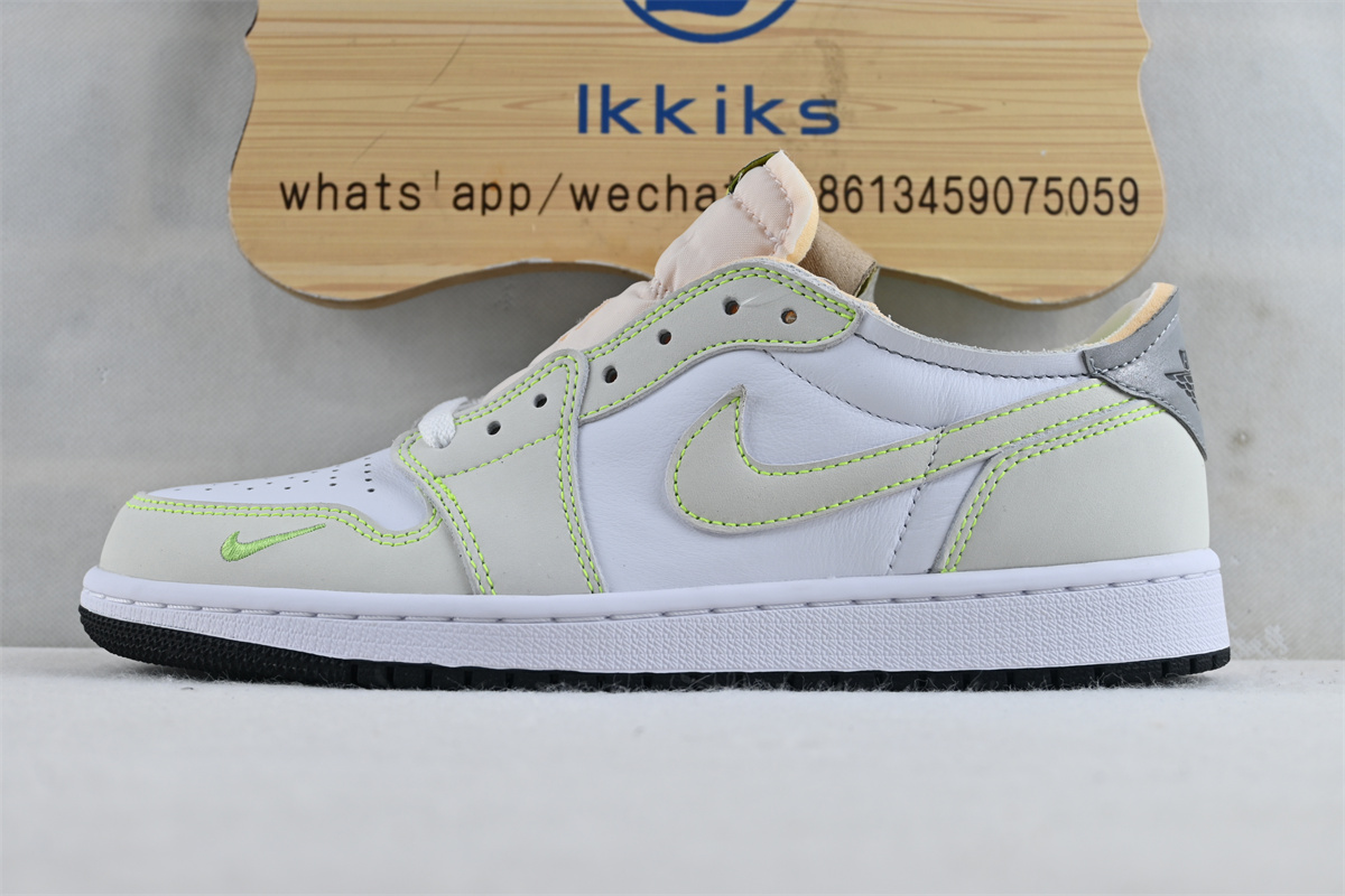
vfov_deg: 25.8
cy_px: 448
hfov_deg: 37.9
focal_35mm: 52
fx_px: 1961
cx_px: 672
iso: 100
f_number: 5.3
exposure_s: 1/50
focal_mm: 35
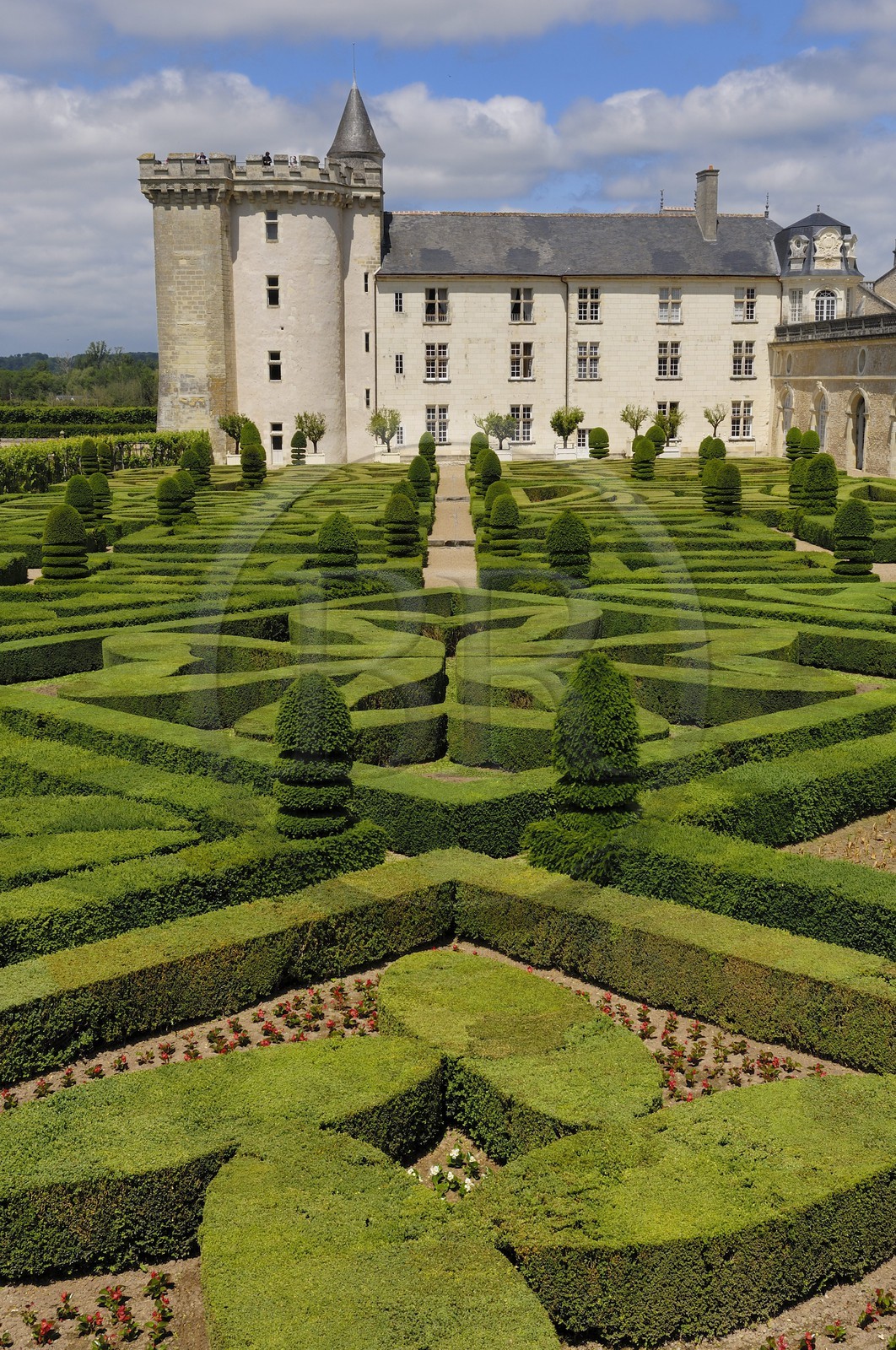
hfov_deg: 31.8
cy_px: 675
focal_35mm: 42
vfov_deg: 46.5
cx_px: 448
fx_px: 1573
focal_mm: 28
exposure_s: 1/160
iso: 100
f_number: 10
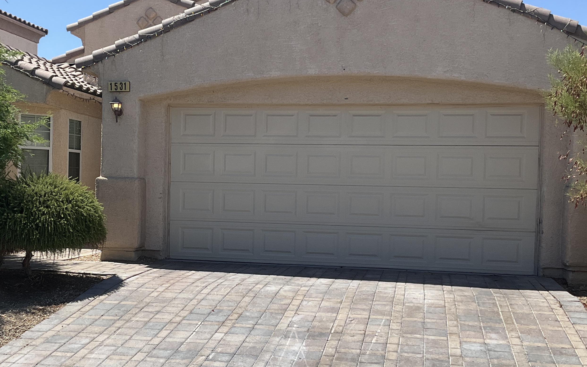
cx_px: 249
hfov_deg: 40.2
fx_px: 800
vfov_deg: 25.8
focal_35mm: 50
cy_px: 201
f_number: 1.8
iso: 25
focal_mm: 3
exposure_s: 1/2320
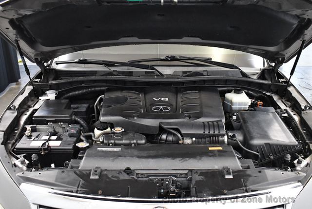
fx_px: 312
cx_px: 156
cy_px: 104
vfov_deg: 36.9
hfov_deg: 53.1
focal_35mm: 36
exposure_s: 1/100
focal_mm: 18
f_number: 3.5
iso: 3200
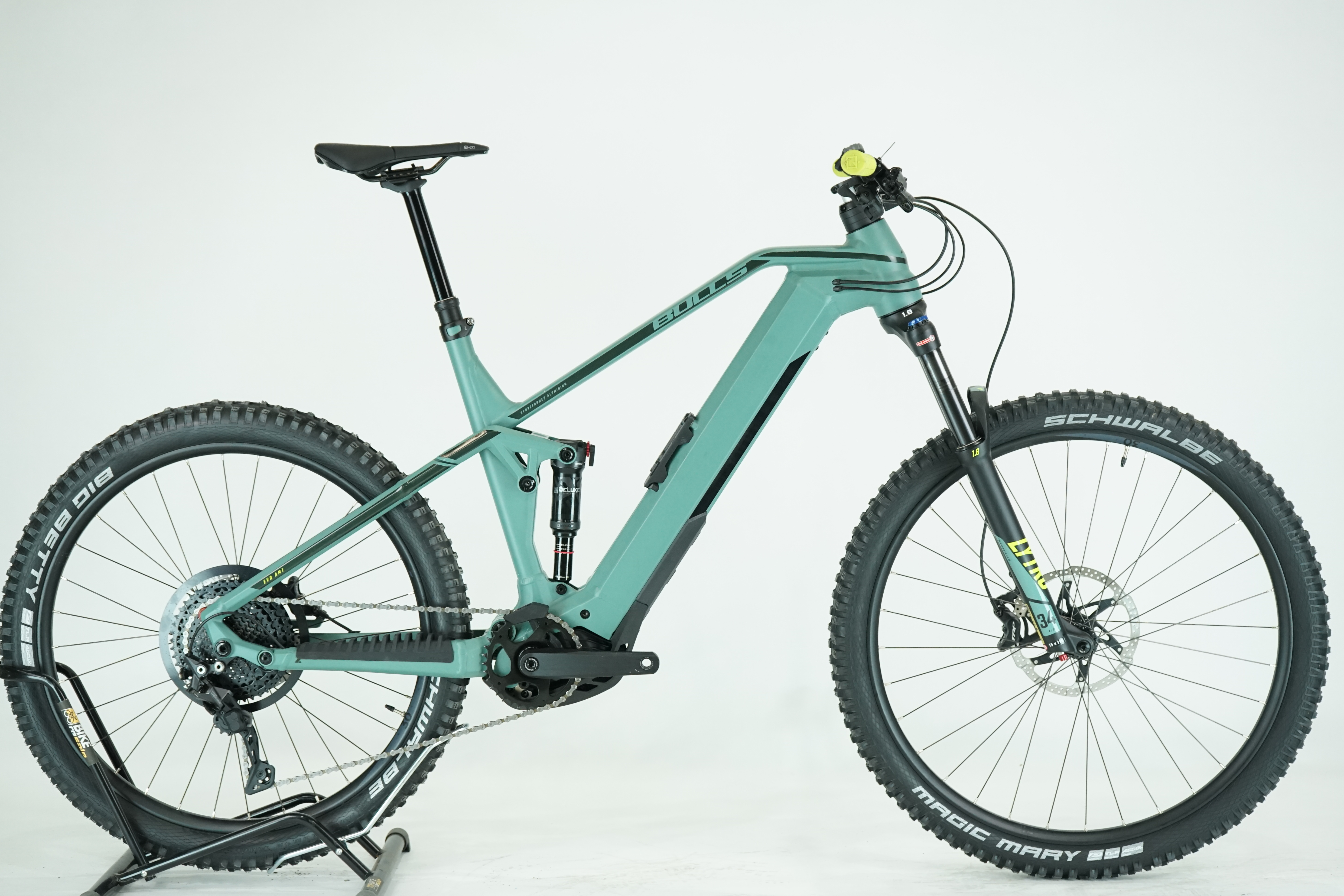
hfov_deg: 35.1
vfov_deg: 23.8
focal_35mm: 57
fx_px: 2128
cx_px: 665
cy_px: 459
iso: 1600
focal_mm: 55
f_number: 5.6
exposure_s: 1/200
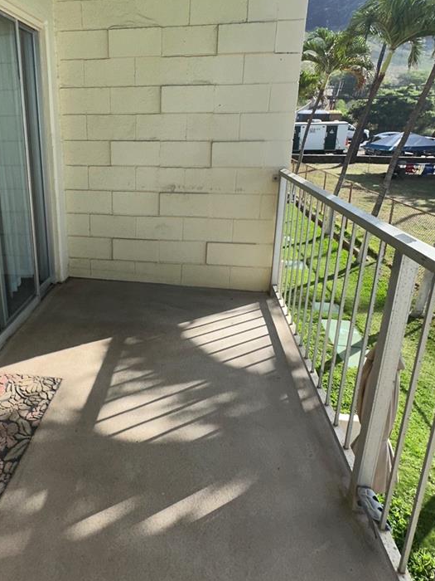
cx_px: 128
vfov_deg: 71.0
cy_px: 237
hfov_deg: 55.0
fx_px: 402
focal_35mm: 24
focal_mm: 2.22
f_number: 2.2
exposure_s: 1/1221
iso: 32
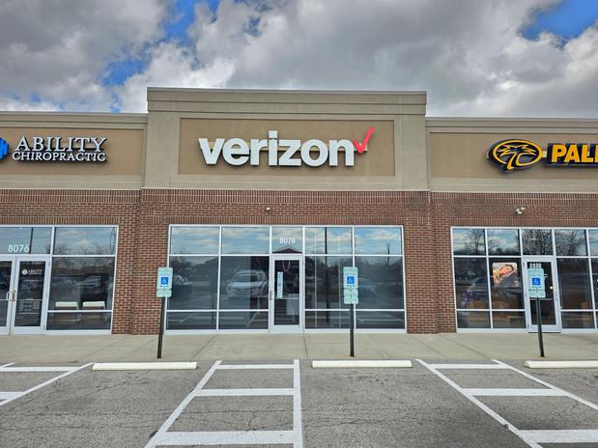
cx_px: 299
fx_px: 397
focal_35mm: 23
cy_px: 224
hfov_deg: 73.9
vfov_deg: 58.9
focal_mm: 6.3
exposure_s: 1/614
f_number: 1.7
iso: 12
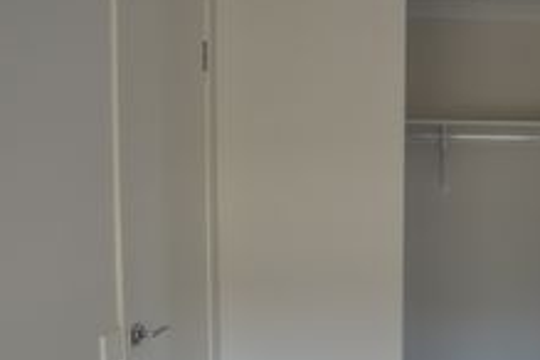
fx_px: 870
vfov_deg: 23.0
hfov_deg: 32.9
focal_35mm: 58
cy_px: 292
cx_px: 478
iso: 400
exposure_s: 1/100
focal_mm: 18
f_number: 5
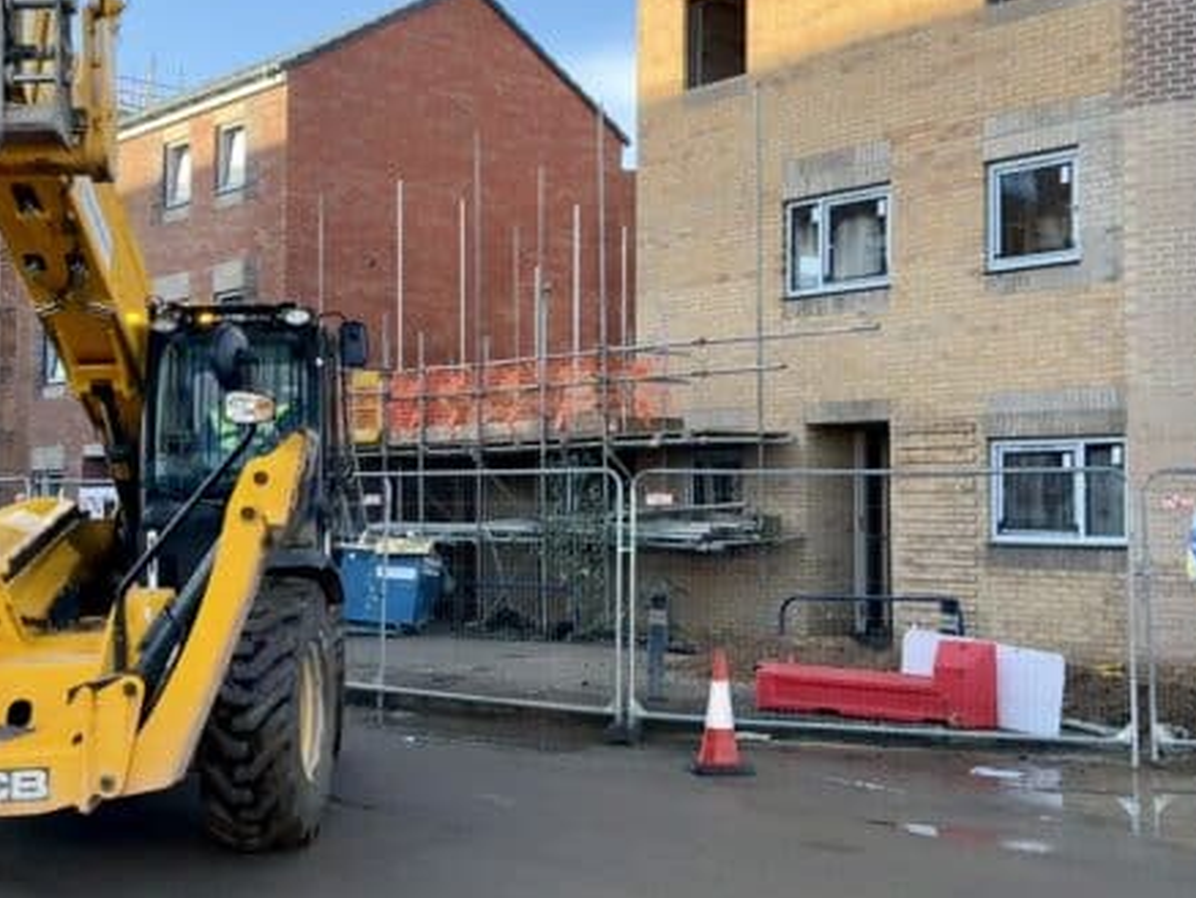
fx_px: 1452
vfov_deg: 34.4
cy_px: 444
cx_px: 493
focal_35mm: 42
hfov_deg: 44.6
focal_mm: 6.76
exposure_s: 1/1314
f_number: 1.78
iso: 100
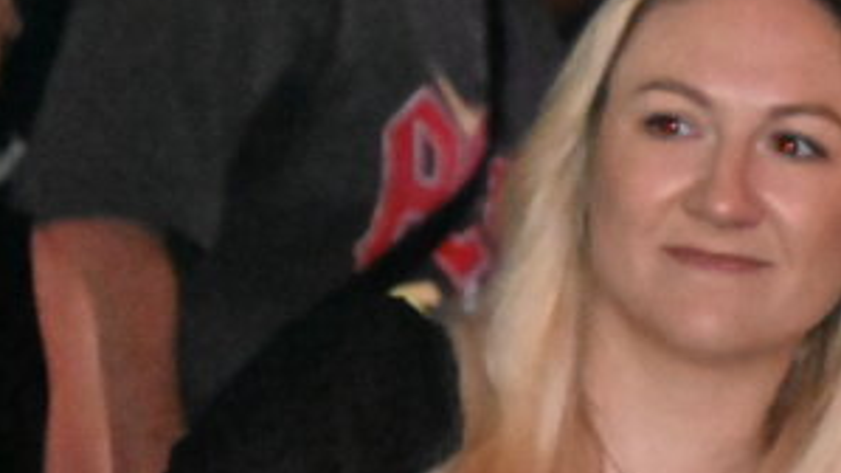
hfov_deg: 3.0
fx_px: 15985
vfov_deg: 1.7
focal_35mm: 717
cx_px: 1207
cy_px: 396
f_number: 6.3
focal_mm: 200
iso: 51200
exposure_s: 1/200
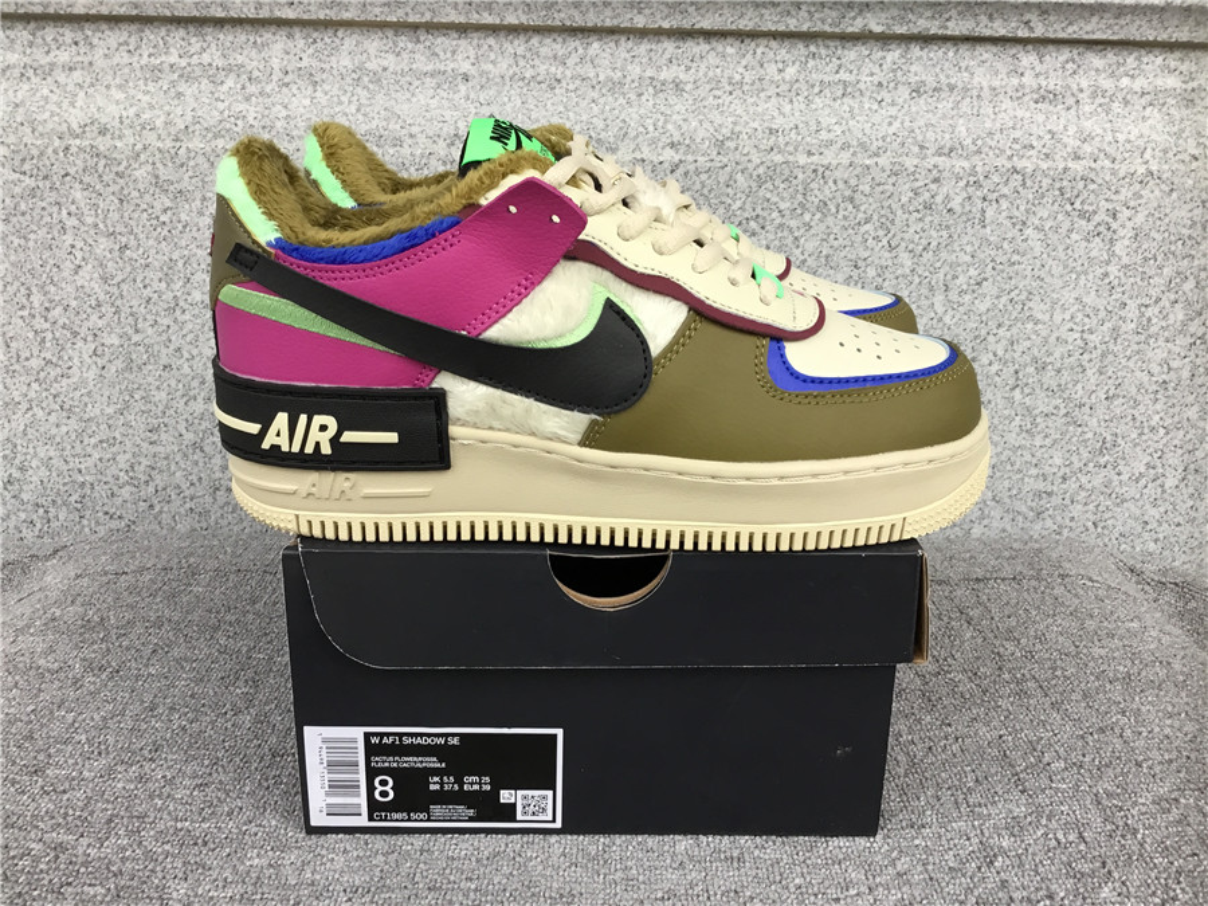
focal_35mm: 31
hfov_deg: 58.4
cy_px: 453
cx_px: 604
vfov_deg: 45.4
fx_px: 1082
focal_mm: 3.3
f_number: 2.4
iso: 32
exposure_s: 1/33
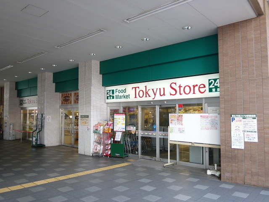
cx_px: 134
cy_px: 101
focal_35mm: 29
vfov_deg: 48.2
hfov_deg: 61.7
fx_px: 225
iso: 100
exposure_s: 1/80
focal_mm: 5.1
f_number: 2.4
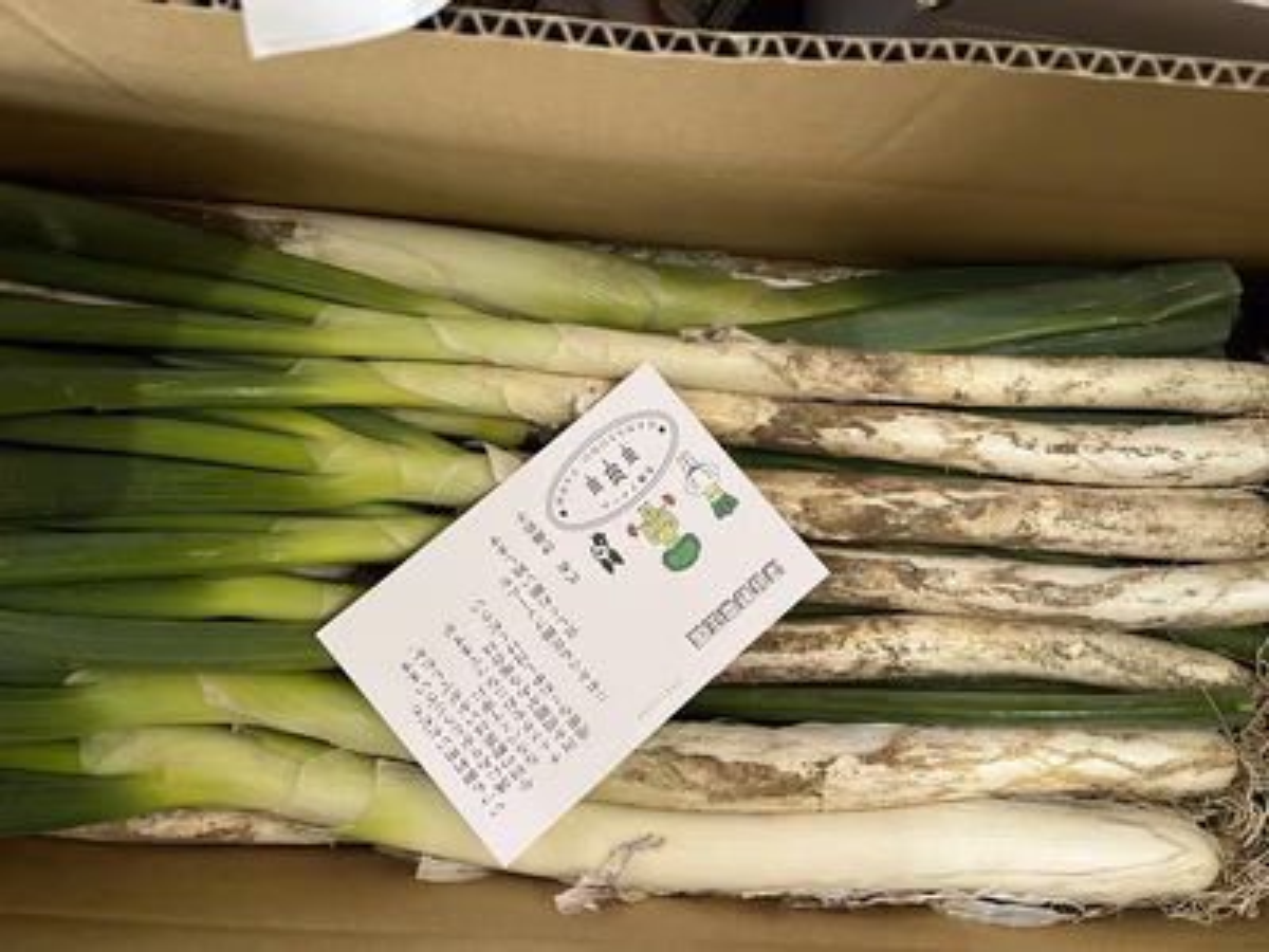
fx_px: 953
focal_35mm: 26
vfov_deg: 53.1
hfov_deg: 67.3
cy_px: 476
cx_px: 634
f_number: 1.6
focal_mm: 5.1
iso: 400
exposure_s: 1/60
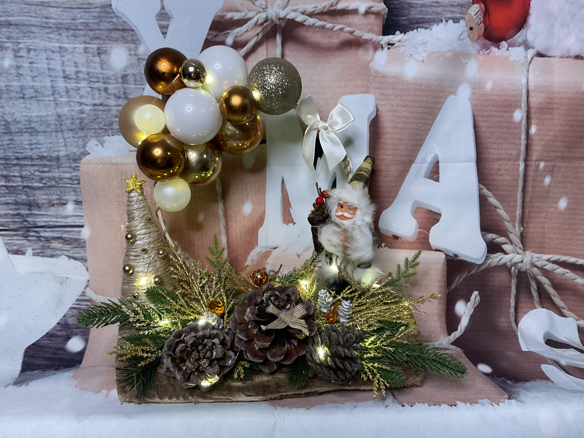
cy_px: 219
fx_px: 489
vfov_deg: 48.2
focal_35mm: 29
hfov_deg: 61.7
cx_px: 292
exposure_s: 1/60
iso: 160
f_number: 1.8
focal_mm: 3
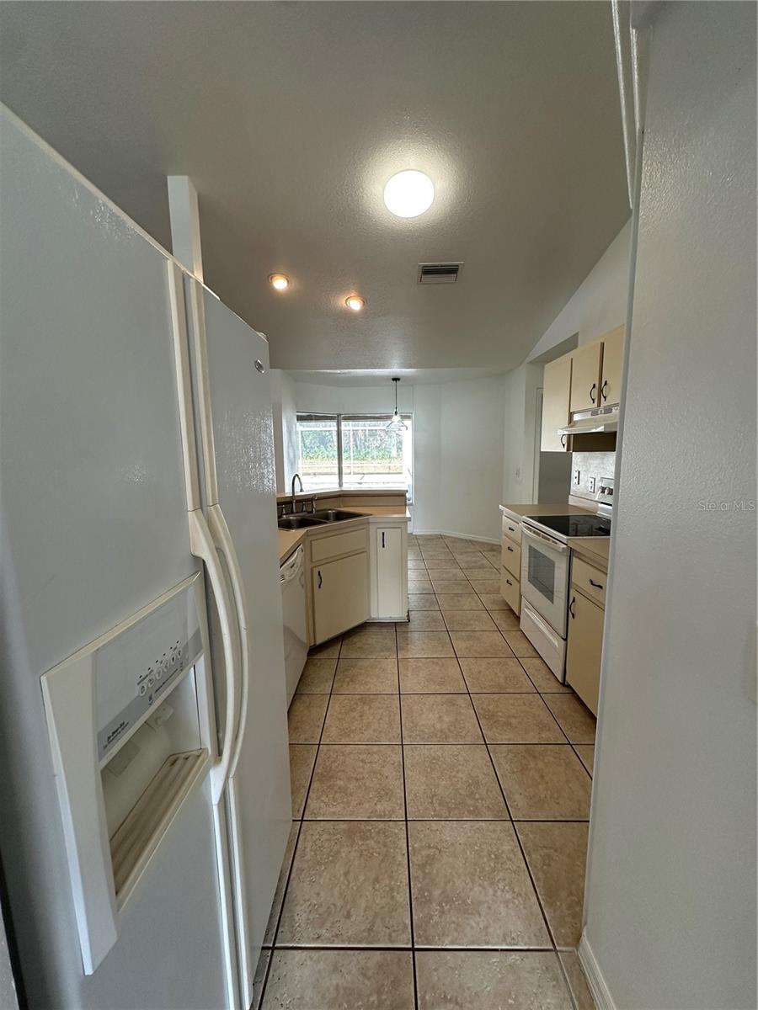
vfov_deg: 102.1
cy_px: 505
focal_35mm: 14
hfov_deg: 85.7
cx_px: 379
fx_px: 409
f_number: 2.2
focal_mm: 2.22
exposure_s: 1/120
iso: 160
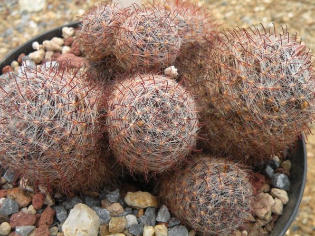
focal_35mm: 45
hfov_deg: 42.1
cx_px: 155
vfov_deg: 32.2
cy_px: 112
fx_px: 410
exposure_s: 1/130
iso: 64
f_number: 4.5
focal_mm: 7.4
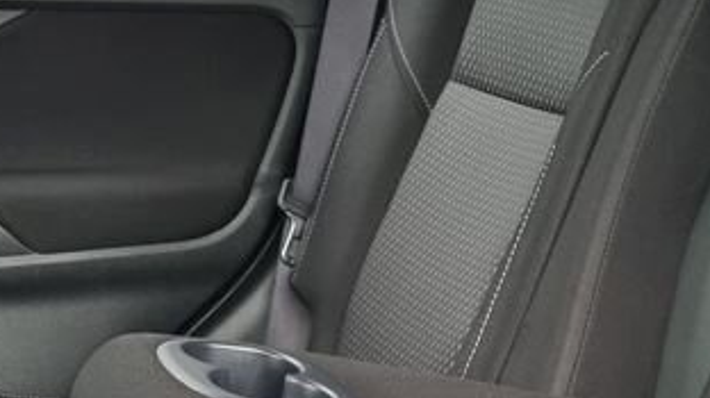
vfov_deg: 12.3
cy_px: 600
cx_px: 439
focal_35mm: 93
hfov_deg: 22.9
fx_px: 1750
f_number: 1.8
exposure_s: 1/50
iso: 400
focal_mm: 5.4
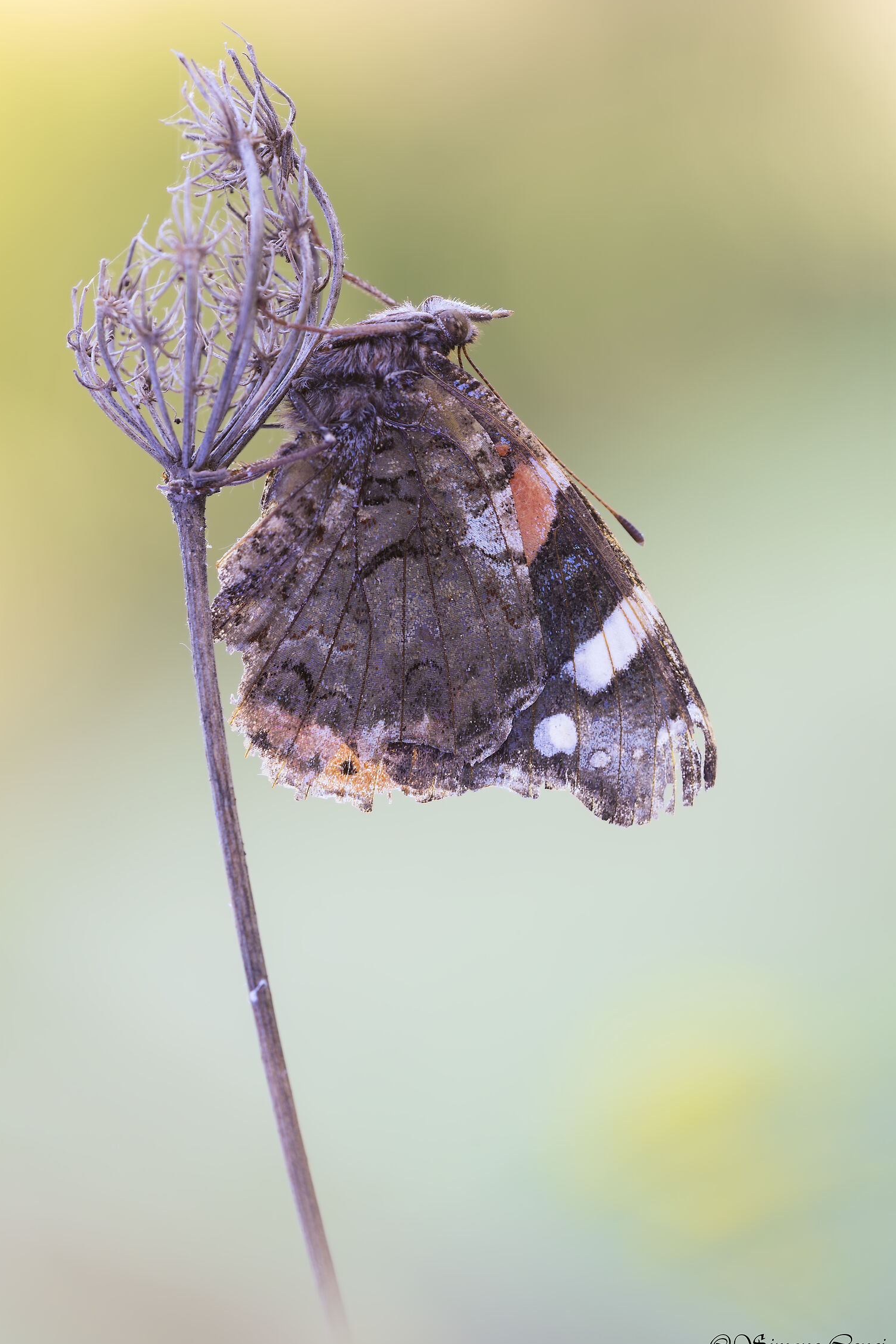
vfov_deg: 12.9
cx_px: 424
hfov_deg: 8.6
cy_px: 679
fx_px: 5931
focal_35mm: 159
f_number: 10
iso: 160
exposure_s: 1/13
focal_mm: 150
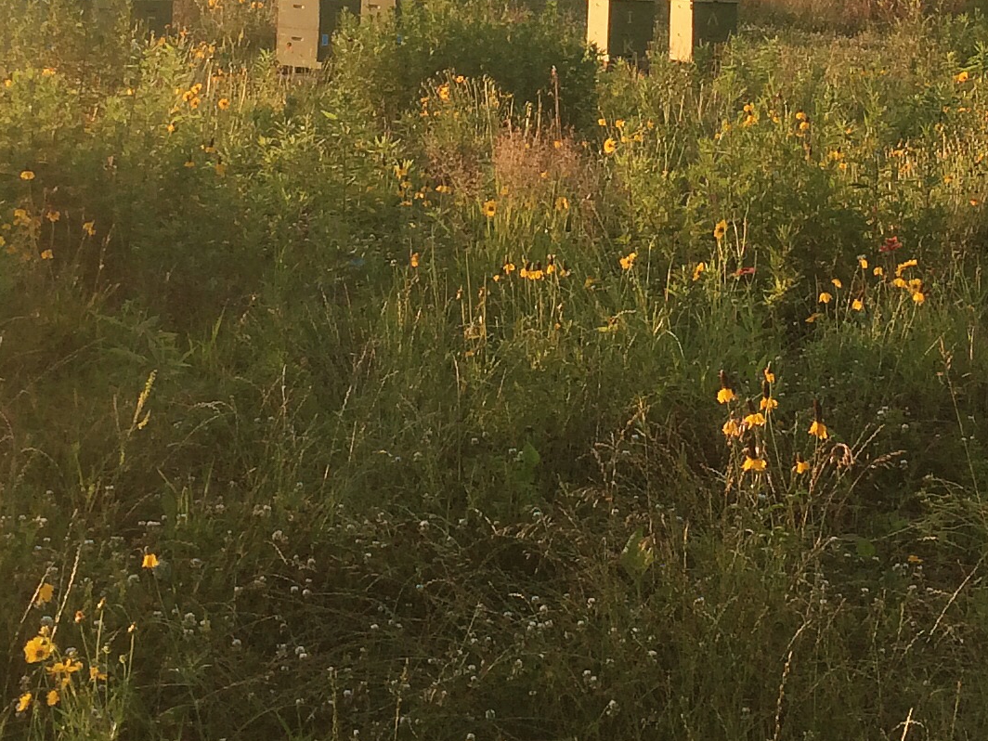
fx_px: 2626
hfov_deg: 21.3
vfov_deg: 15.5
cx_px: 487
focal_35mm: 92
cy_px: -148
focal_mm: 4.12
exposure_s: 1/533
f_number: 2.2
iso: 32
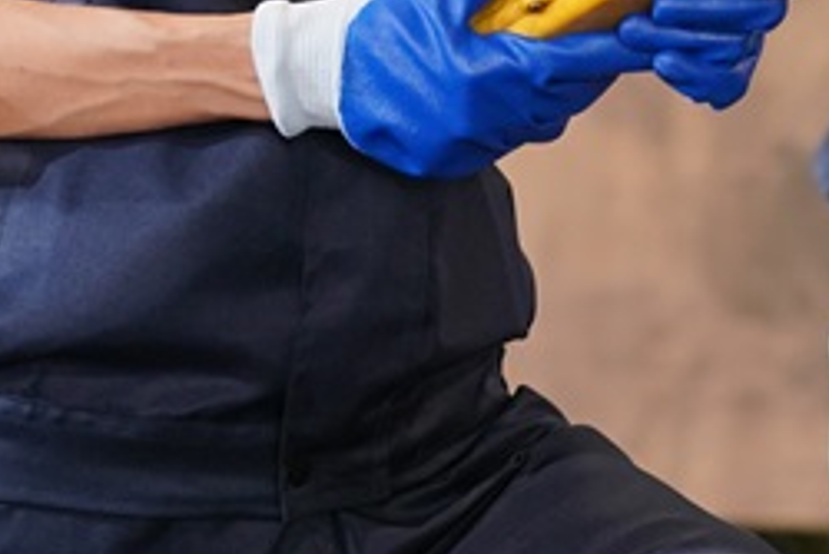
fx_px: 3963
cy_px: -474
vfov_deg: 7.7
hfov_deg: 11.9
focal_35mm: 172
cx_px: 620
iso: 1000
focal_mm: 43
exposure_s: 1/125
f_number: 2.5
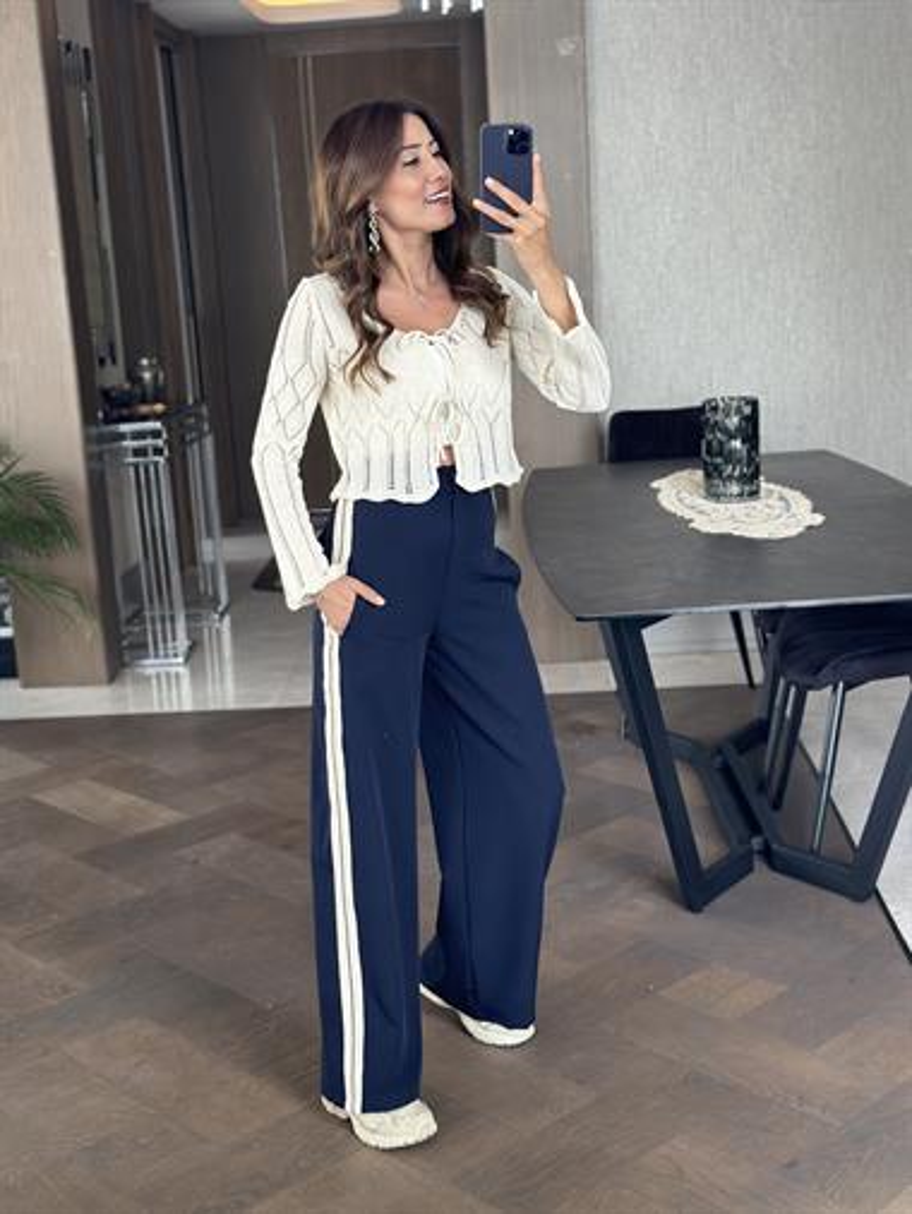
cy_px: 607
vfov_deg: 39.6
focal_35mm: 48
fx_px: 1685
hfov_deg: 30.3
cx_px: 456
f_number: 1.78
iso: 125
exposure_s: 1/60
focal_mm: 6.86
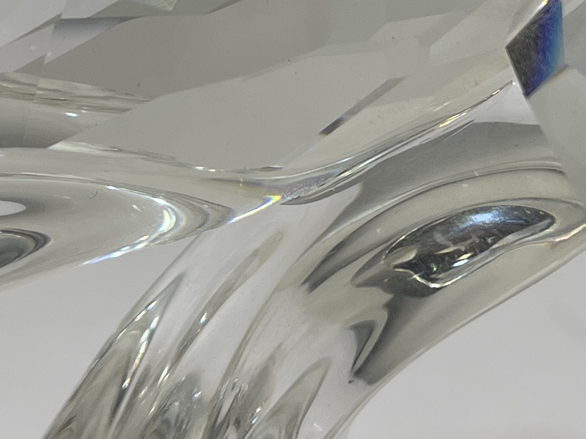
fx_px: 1879
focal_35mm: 111
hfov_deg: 17.7
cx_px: 303
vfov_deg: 13.3
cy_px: 75
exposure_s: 1/438
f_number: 1.6
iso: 32
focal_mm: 5.1
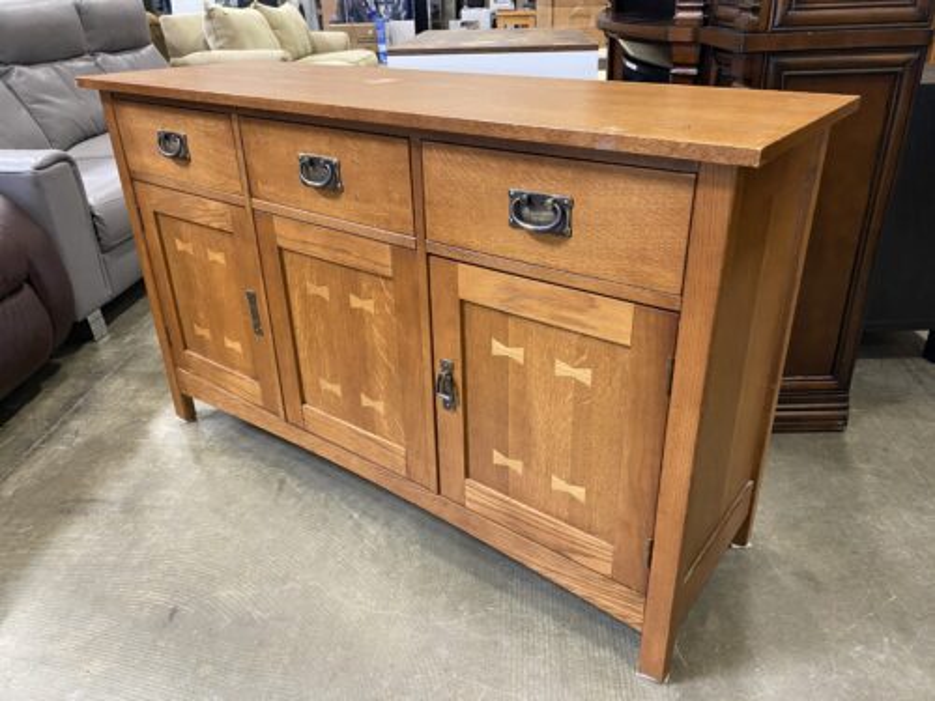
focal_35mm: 26
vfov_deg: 53.1
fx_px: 702
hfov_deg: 67.3
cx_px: 468
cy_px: 350
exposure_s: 1/60
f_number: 1.8
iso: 500
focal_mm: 4.25
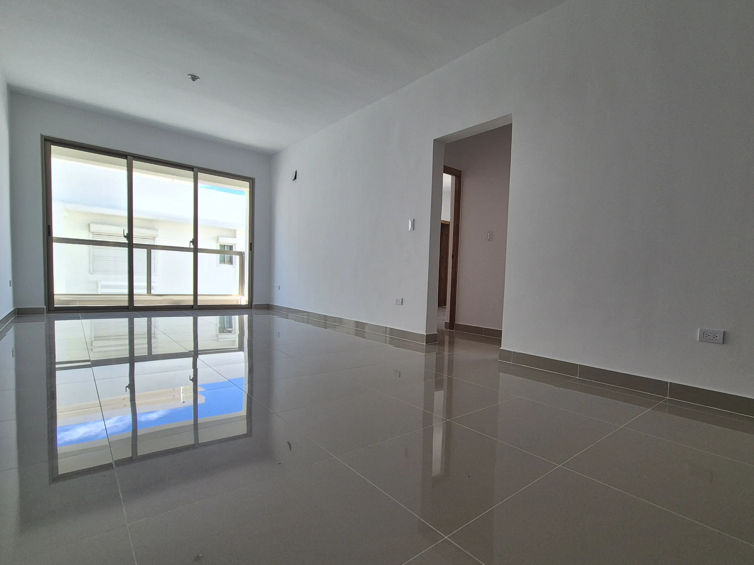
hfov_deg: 93.4
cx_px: 448
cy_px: 308
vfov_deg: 77.9
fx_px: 349
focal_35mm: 16
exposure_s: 1/229
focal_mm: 2.2
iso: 50
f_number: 2.2
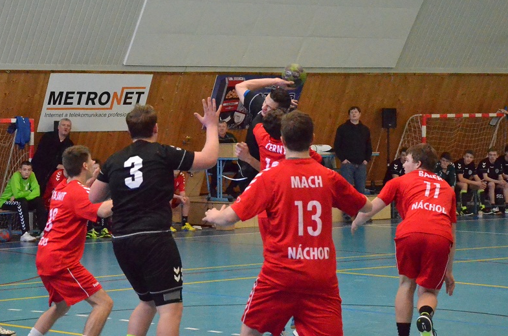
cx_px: 174
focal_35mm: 133
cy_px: 127
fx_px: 1872
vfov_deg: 10.2
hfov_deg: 15.4
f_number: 6.3
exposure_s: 1/1000
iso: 6400
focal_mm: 58
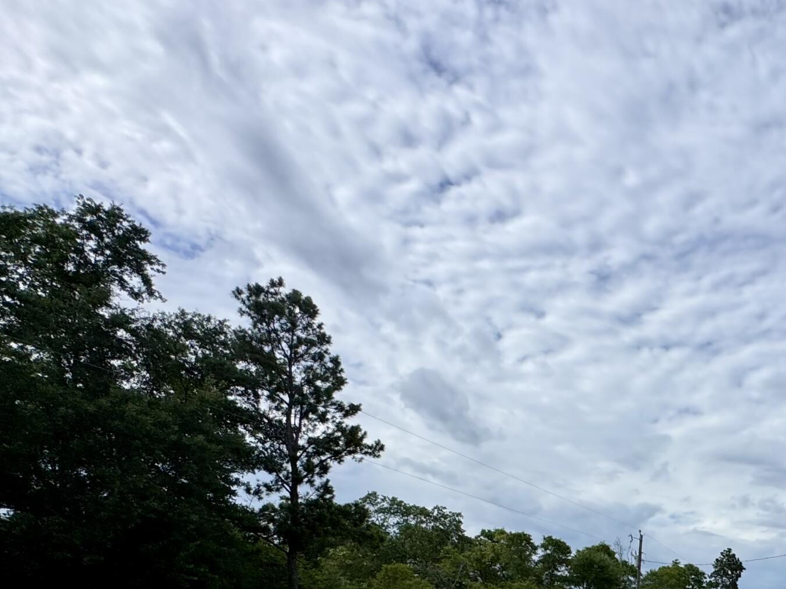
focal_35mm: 31
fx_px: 704
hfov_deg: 48.1
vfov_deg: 39.0
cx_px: 788
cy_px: 616
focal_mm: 2.22
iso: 50
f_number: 2.2
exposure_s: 1/2985
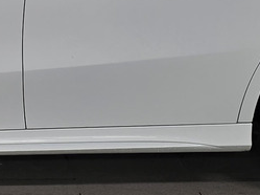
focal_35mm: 148
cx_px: -31
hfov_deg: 13.1
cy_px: -41
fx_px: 1110
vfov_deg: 9.8
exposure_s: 1/100
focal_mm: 6.3
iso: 125
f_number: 1.7
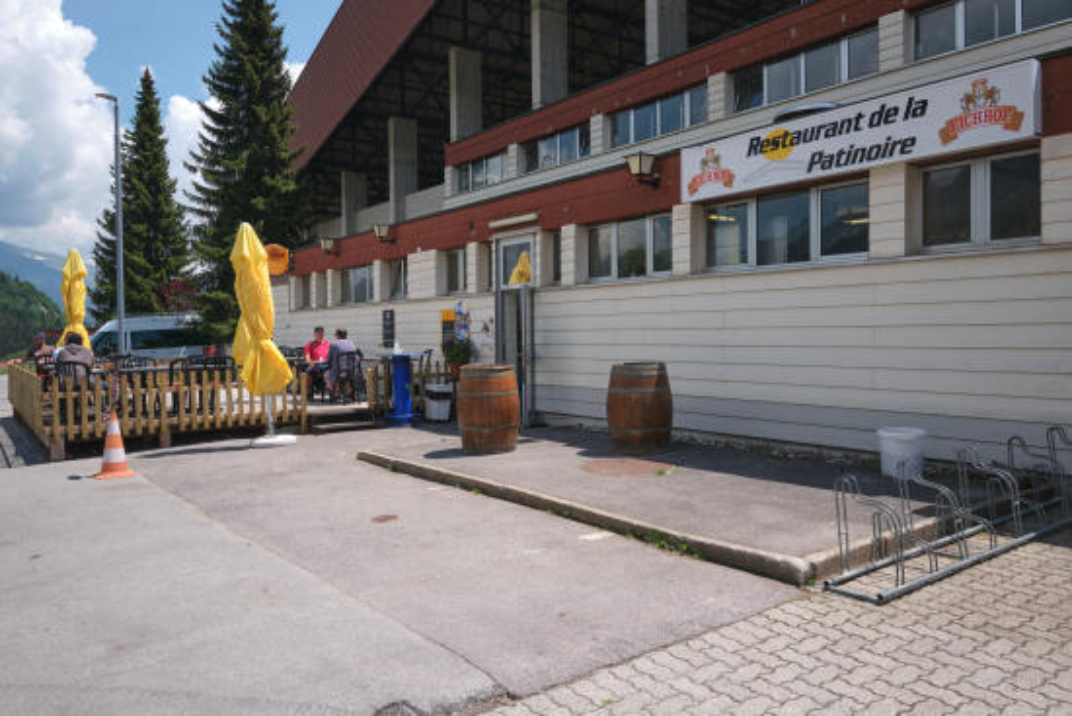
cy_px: 358
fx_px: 774
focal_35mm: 26
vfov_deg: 49.6
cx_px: 536
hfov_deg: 69.4
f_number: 9
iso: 160
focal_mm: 17.4
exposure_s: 1/210
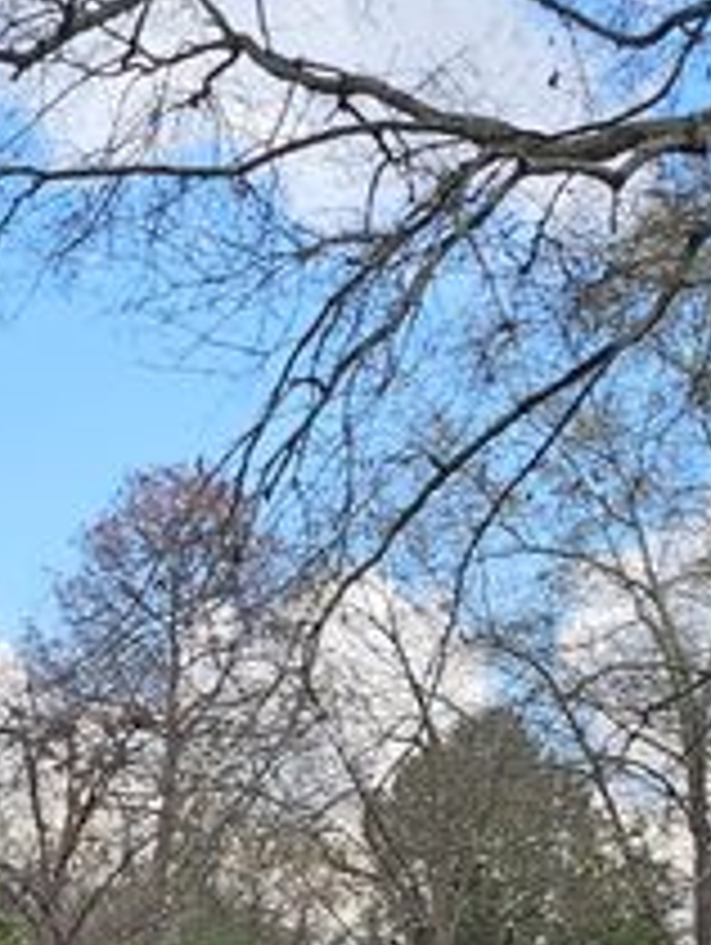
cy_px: 1172
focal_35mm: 73
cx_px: 333
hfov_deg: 20.2
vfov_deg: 23.9
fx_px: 1995
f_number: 1.7
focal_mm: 6.3
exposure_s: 1/301
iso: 10
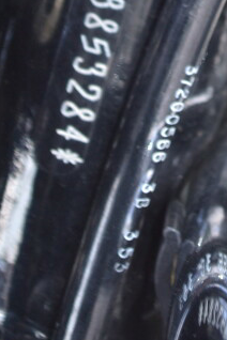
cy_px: -72
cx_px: 145
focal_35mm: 207
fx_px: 1960
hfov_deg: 6.6
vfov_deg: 9.8
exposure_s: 1/30
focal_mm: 55
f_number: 5.6
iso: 360
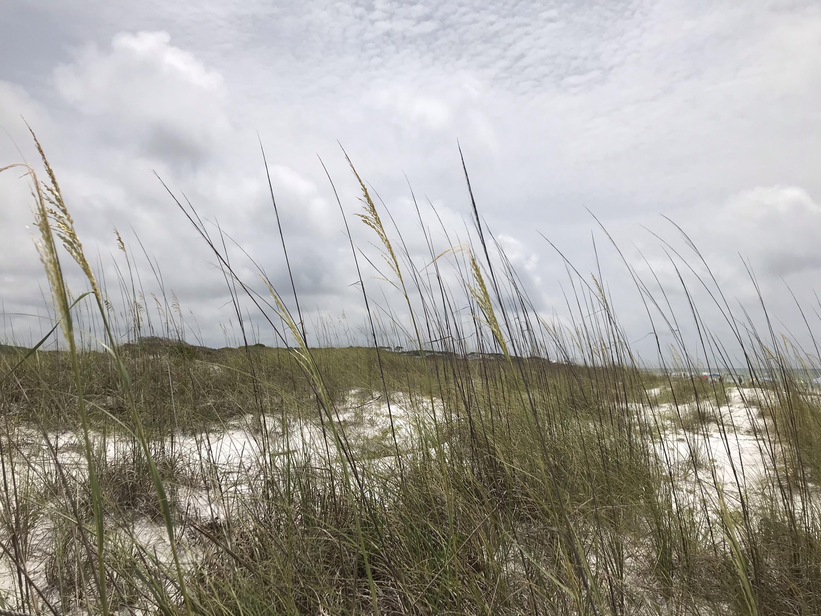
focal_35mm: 28
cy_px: 308
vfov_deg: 49.7
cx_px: 410
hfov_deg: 63.4
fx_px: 664
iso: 20
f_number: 1.8
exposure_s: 1/7407
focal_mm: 3.99
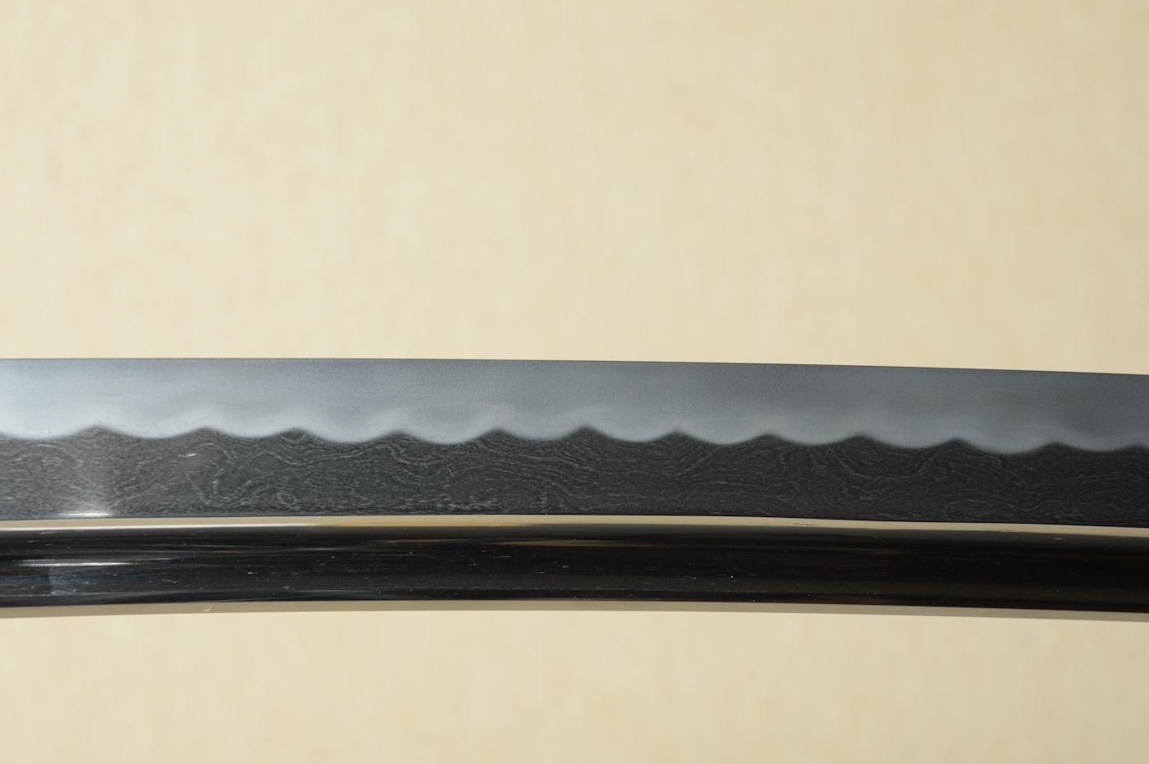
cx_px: 574
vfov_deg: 13.0
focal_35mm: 105
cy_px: 382
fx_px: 3348
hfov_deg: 19.5
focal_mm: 70
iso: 400
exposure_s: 1/2
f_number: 11
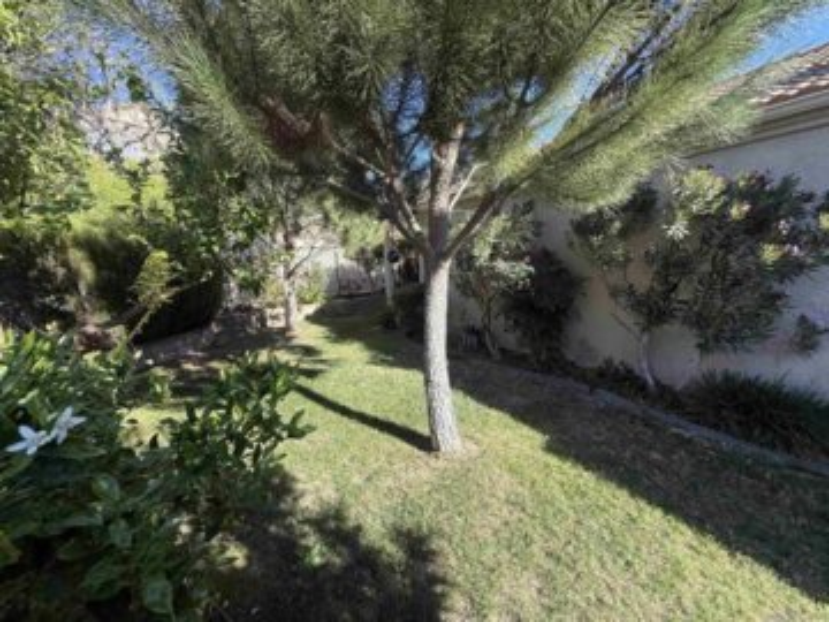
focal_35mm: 14
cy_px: 311
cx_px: 414
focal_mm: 2.22
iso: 50
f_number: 2.2
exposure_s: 1/416
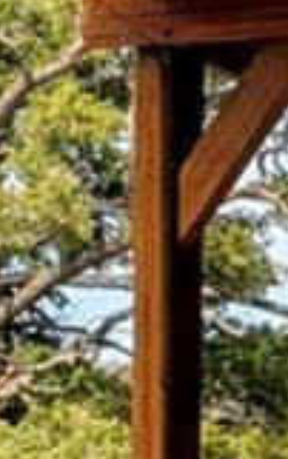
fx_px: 3156
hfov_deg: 5.1
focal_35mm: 252
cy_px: 949
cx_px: 576
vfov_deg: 7.9
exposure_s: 1/1025
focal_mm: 6.9
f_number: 1.68
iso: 22
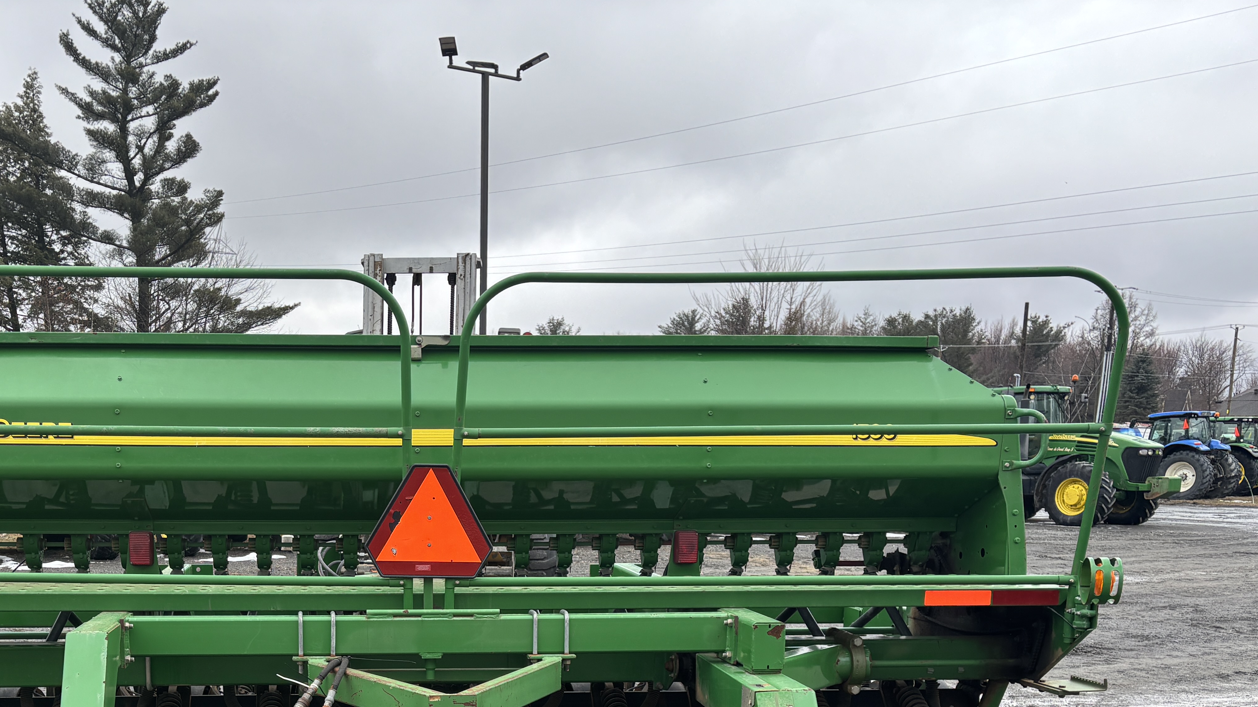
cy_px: 662
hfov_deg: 49.6
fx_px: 1334
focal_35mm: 40
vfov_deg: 28.3
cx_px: 419
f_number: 1.6
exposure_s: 1/361
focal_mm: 5.96
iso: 50
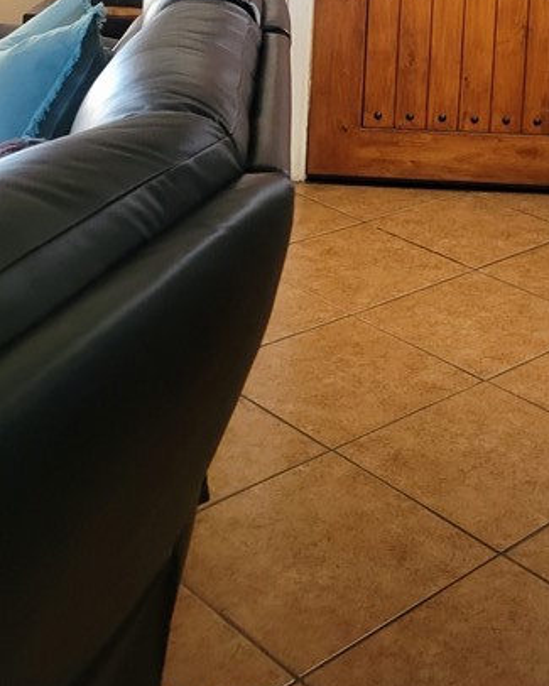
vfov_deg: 26.4
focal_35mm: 64
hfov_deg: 23.2
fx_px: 1299
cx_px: 500
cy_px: -133
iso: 250
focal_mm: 5.4
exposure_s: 1/40
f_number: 1.8
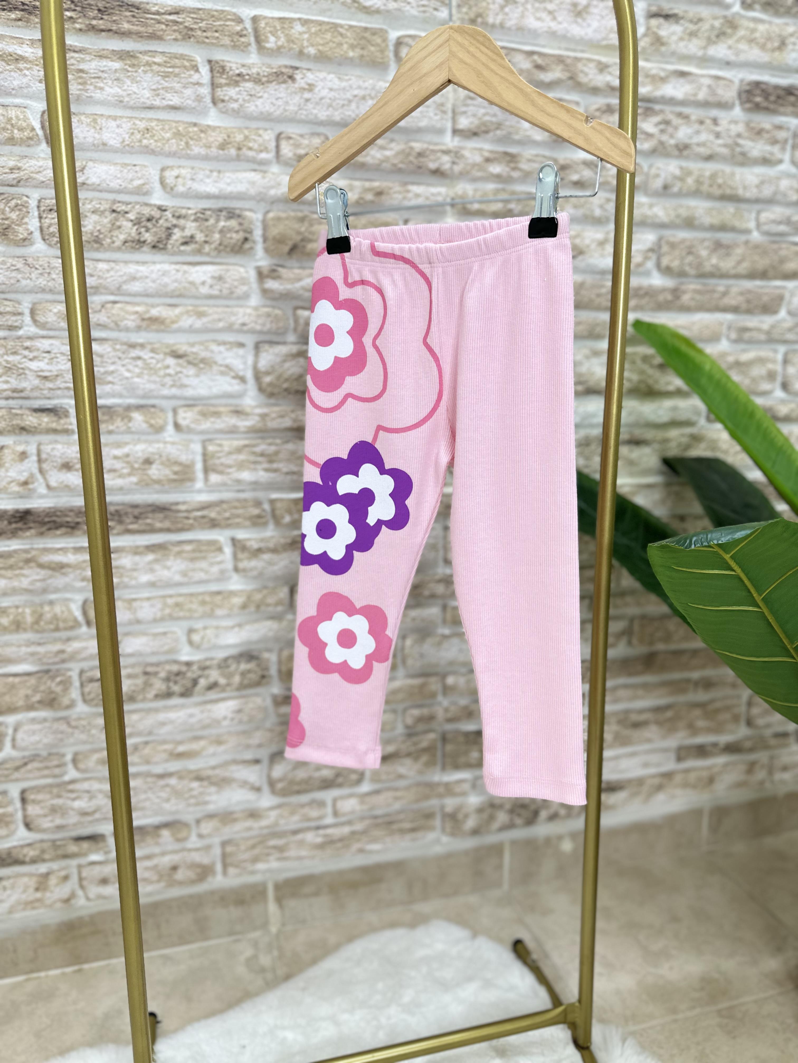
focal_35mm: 24
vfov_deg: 71.6
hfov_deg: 56.8
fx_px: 738
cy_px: 532
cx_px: 399
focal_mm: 6.86
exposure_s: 1/100
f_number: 1.78
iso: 100
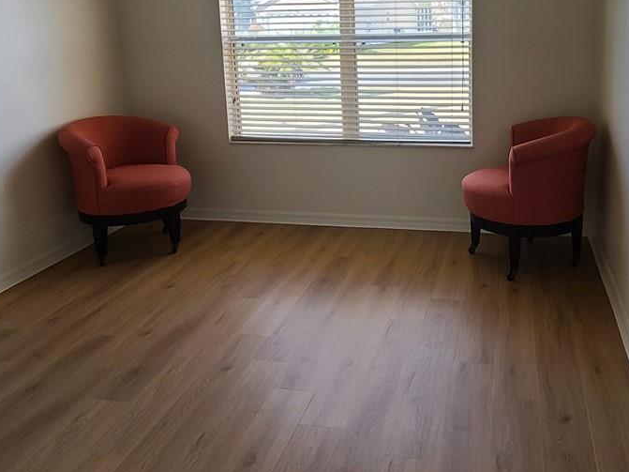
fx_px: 563
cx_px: 393
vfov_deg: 44.4
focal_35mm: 31
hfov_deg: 57.6
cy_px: 139
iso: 100
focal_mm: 2.2
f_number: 2.2
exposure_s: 1/120
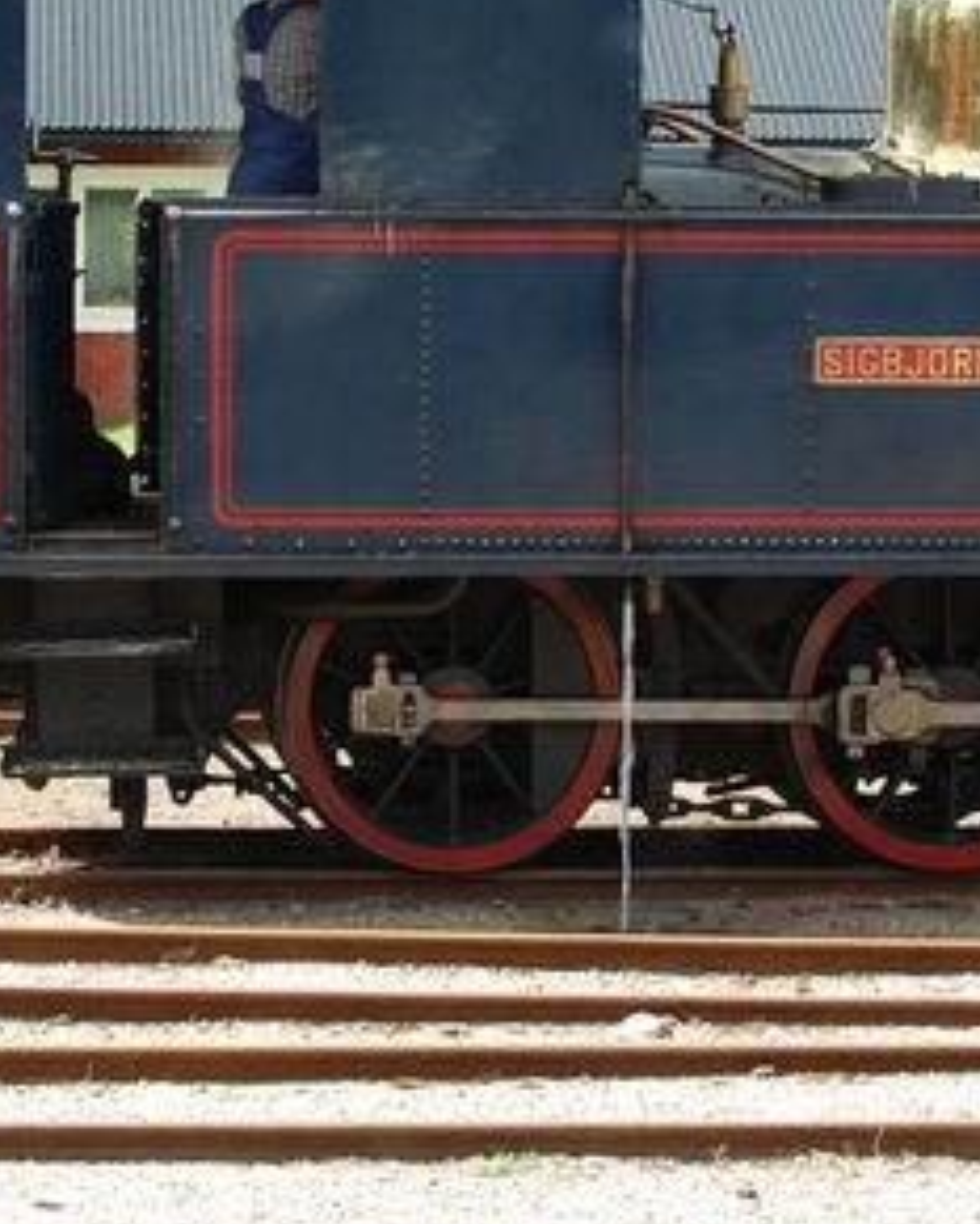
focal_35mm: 135
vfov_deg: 14.2
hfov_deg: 11.4
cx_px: 347
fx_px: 4902
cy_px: 524
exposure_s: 1/160
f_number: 6.3
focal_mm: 35
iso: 200
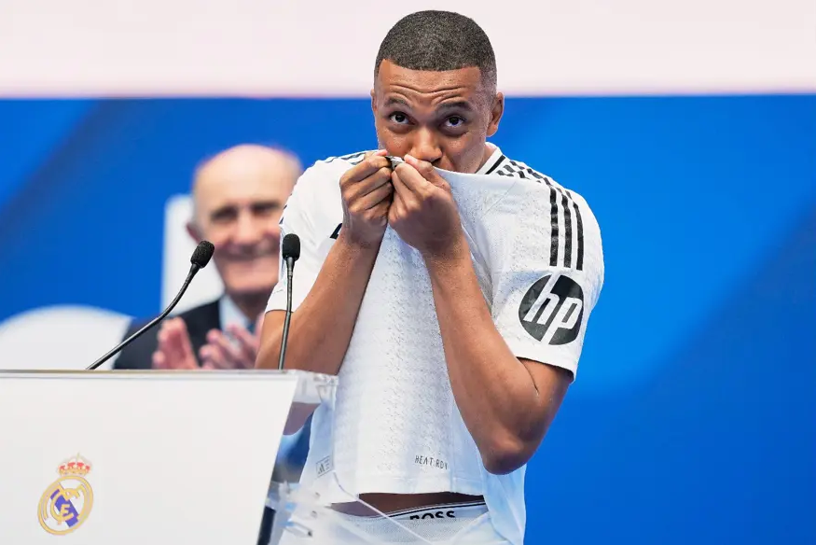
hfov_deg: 5.1
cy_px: 272
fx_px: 9114
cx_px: 408
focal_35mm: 402
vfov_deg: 3.4
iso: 800
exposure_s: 1/800
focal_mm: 400
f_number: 2.8
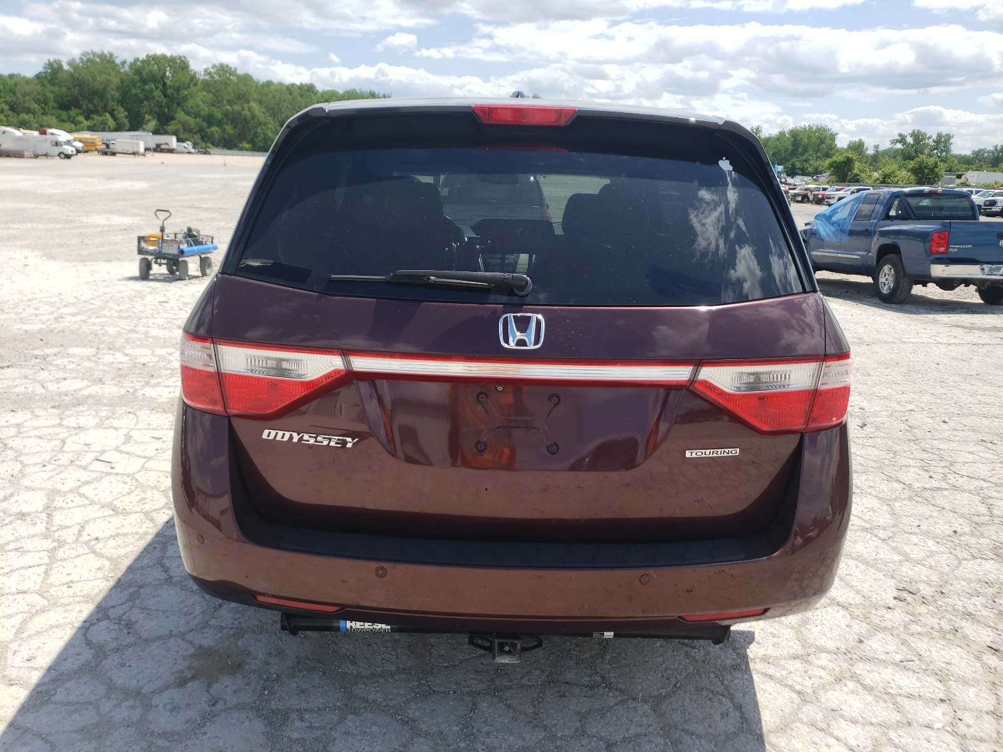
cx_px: 502
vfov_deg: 53.1
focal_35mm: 26
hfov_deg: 67.3
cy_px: 376
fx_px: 753
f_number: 1.5
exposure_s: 1/2500
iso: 50
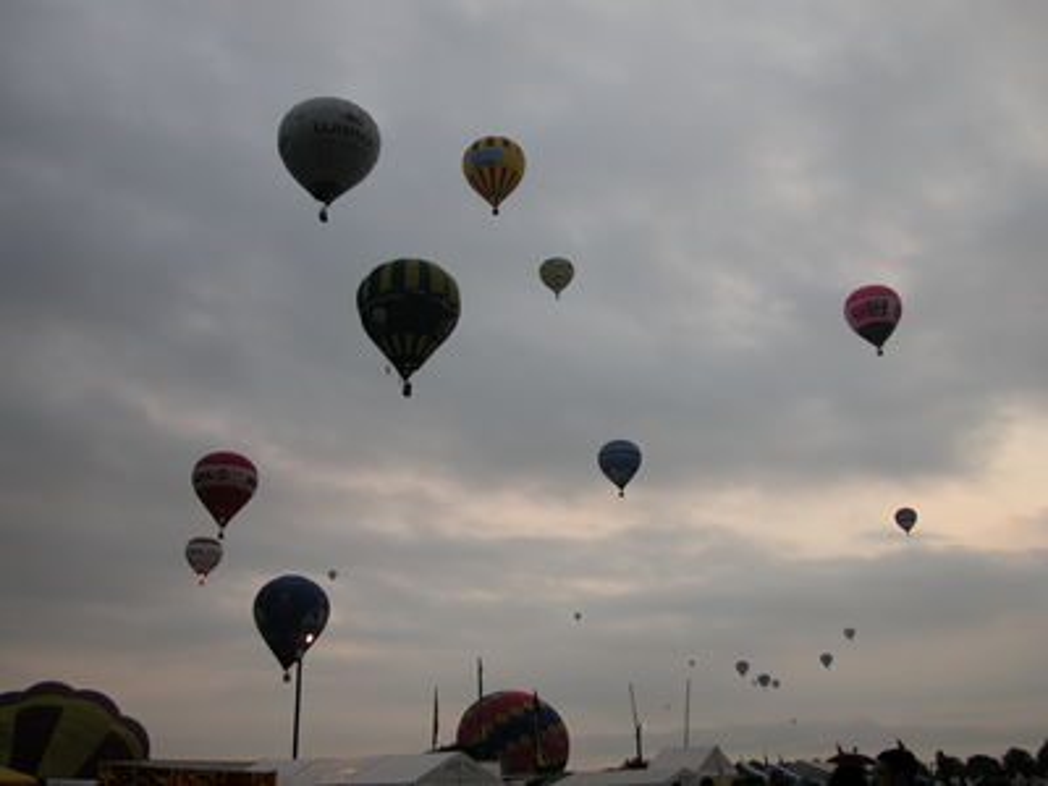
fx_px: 1029
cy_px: 393
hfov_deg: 54.0
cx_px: 524
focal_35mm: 34
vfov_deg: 41.8
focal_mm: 8.9
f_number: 4.5
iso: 100
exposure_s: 1/344
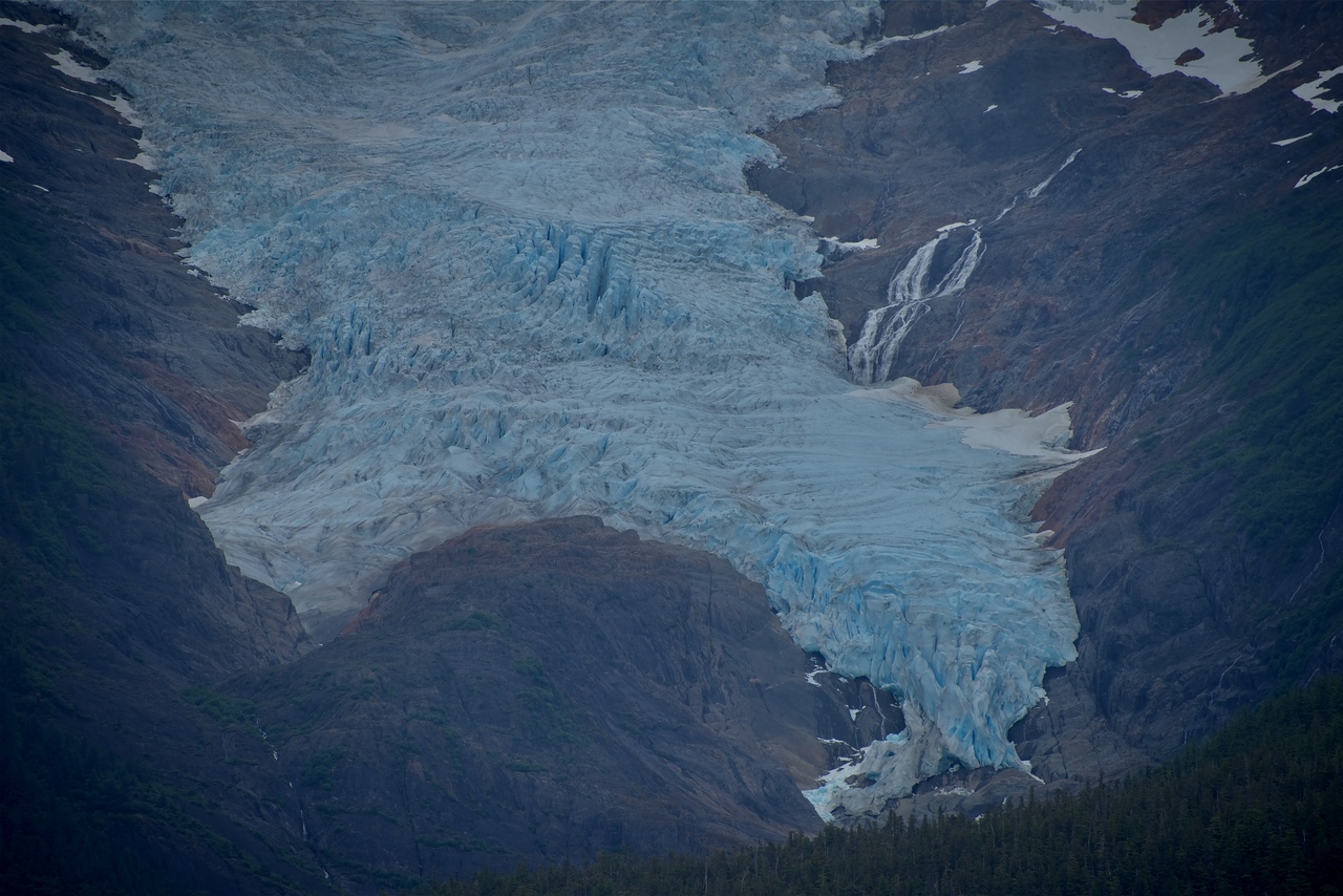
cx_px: 672
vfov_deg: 4.6
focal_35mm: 300
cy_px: 448
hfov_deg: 6.9
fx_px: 11193
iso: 100
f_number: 6.3
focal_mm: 300
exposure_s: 1/640
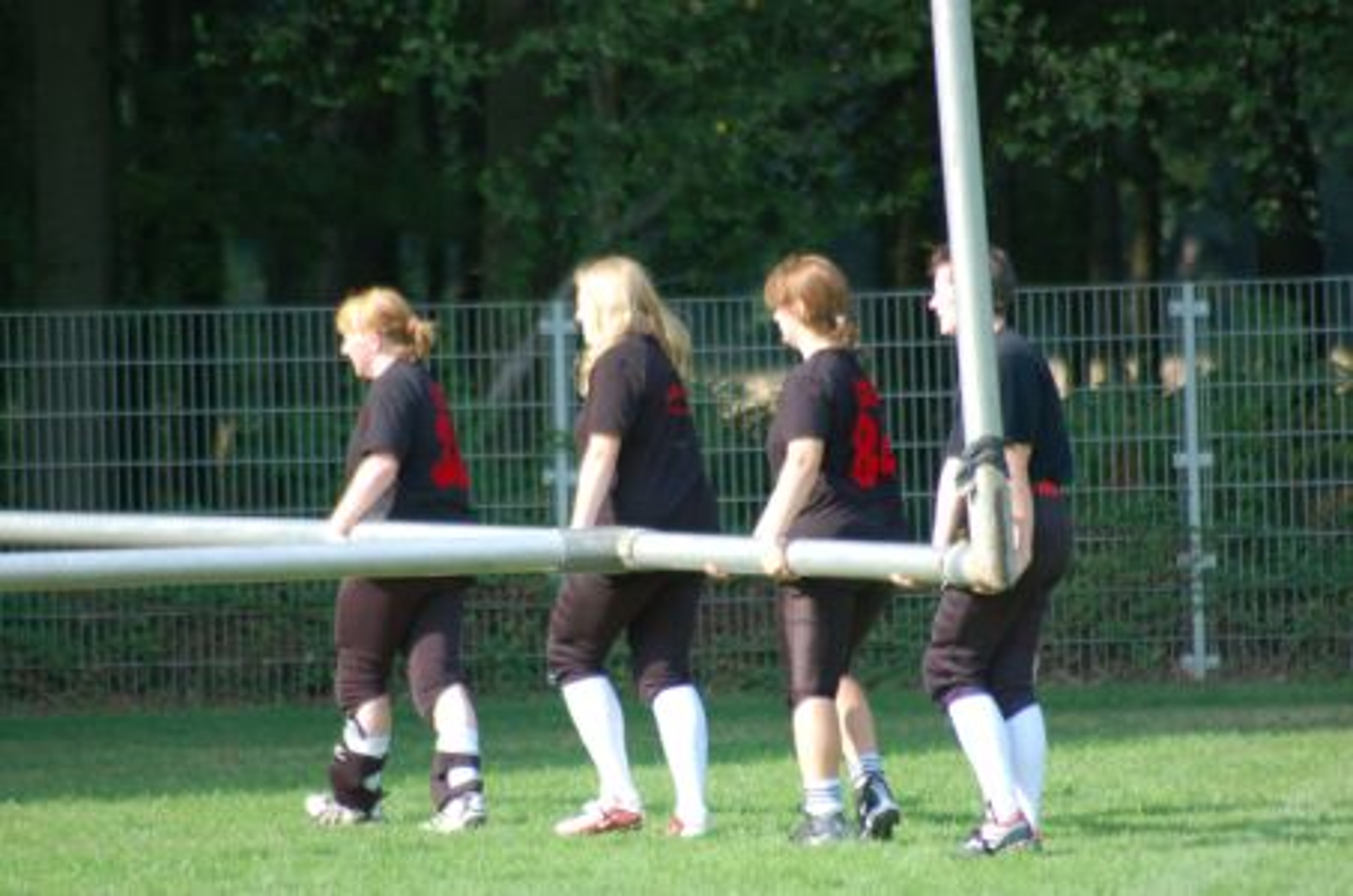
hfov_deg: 4.6
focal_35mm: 450
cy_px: 448
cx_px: 676
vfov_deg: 3.0
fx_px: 16877
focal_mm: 300
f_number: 5.6
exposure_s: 1/500
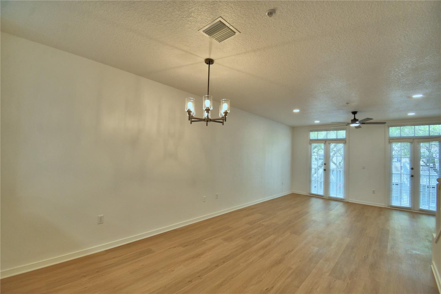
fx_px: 184
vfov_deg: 77.3
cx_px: 220
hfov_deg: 100.4
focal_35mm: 15
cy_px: 147
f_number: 4.5
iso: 280
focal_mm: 10
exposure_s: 1/125
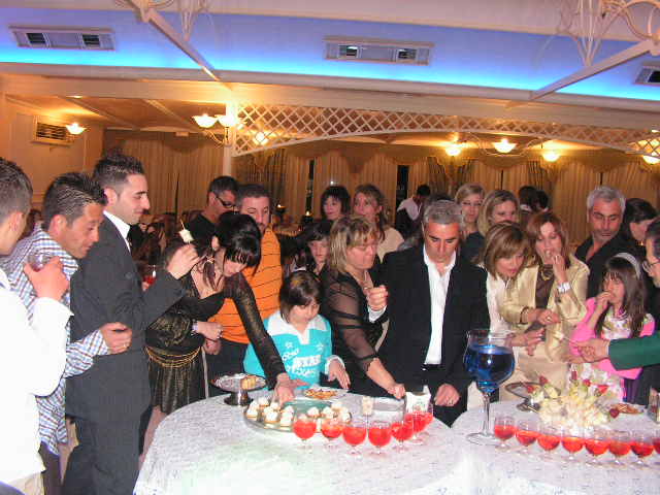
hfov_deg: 51.4
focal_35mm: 36
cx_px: 330
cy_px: 248
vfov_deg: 39.7
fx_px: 686
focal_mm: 6
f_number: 3.2
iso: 200
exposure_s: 1/40
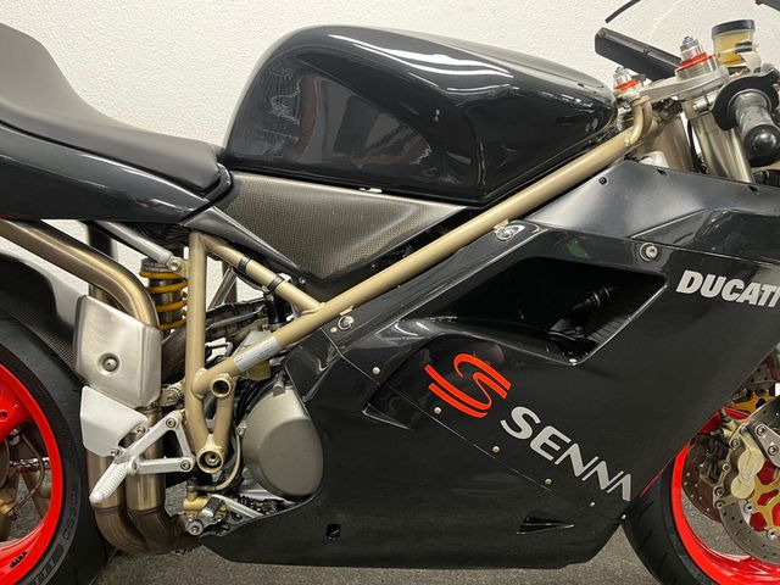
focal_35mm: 26
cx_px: 390
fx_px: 586
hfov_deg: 67.3
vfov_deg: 53.1
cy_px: 292
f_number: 1.6
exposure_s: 1/50
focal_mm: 5.1
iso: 500
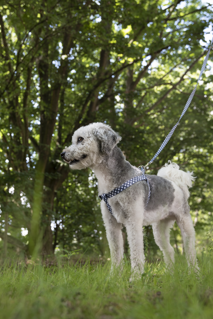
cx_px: 106
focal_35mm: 40
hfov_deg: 33.4
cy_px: 160
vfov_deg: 48.4
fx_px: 355
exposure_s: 1/100
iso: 250
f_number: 5
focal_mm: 40
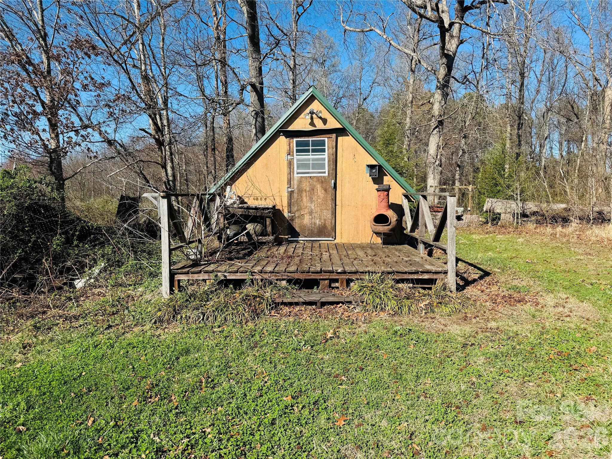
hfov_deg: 71.6
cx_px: 306
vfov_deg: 56.8
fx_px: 424
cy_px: 230
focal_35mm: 24
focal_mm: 6.76
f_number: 1.78
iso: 80
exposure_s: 1/3247
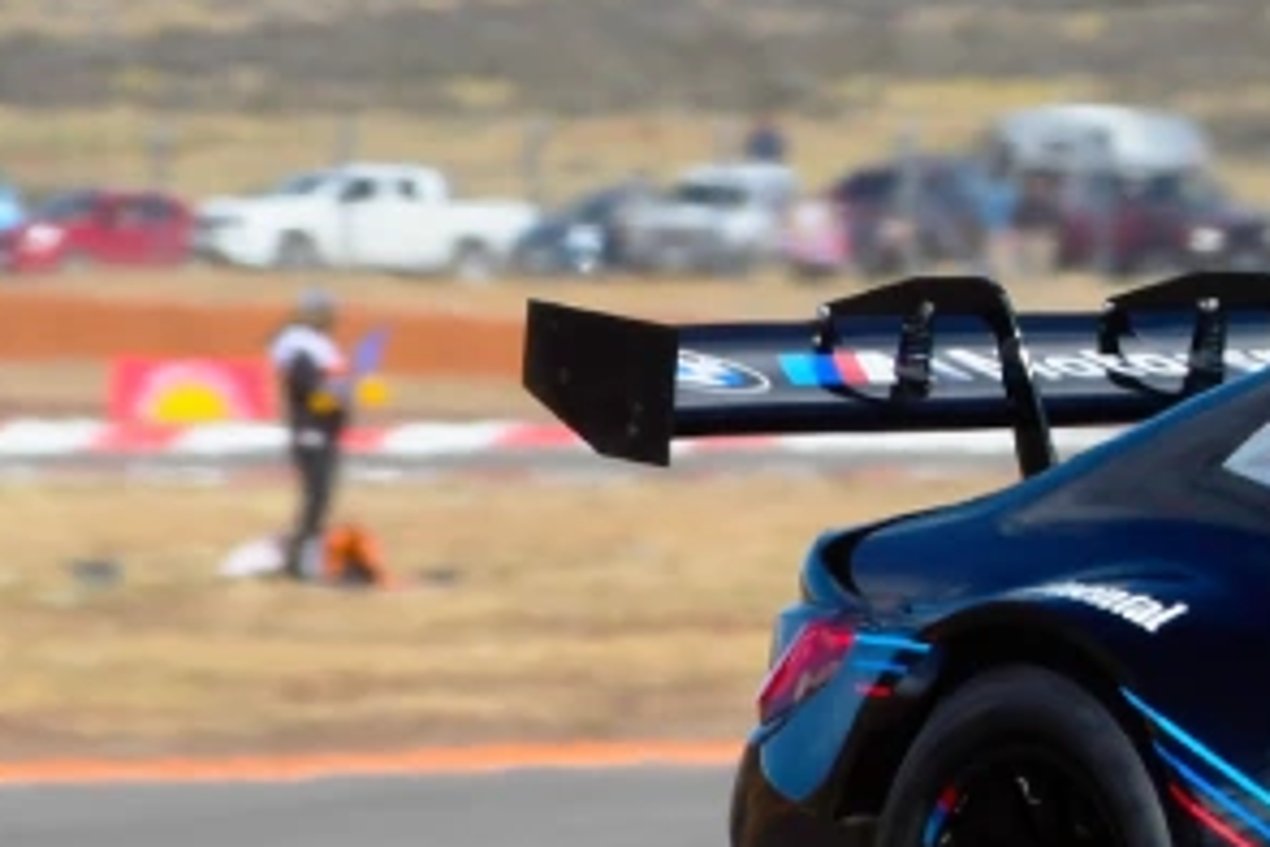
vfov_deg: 0.7
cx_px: 2475
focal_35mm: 1839
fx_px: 64871
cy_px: 143
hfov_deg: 1.1
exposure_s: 1/500
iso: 200
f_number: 13
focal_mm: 300
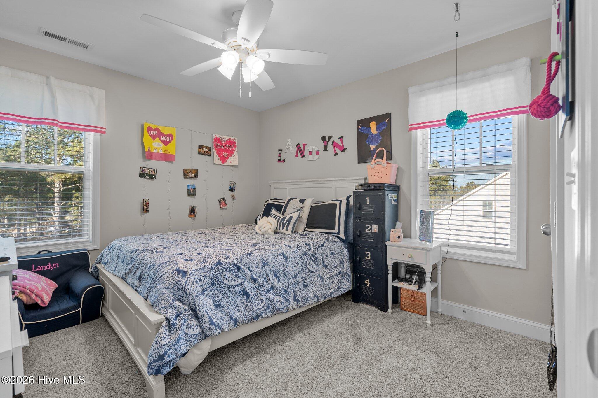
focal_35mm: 16
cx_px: 299
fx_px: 266
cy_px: 199
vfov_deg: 73.7
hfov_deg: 96.7
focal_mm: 16
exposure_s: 1/2.5
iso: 400
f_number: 8
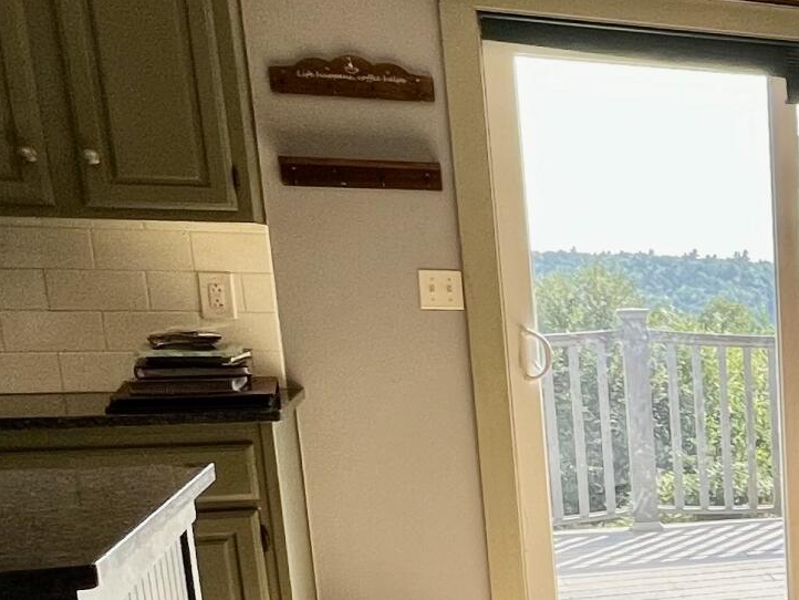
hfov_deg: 26.9
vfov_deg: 26.0
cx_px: 1151
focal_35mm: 54
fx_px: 1247
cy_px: 558
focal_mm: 1.57
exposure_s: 1/230
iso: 32
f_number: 1.8
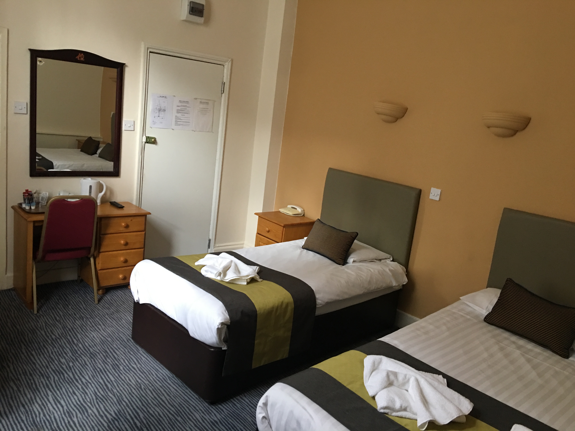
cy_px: 216
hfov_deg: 61.7
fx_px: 482
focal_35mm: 29
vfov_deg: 48.2
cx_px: 288
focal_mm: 4.15
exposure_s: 1/10
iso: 100
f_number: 2.2
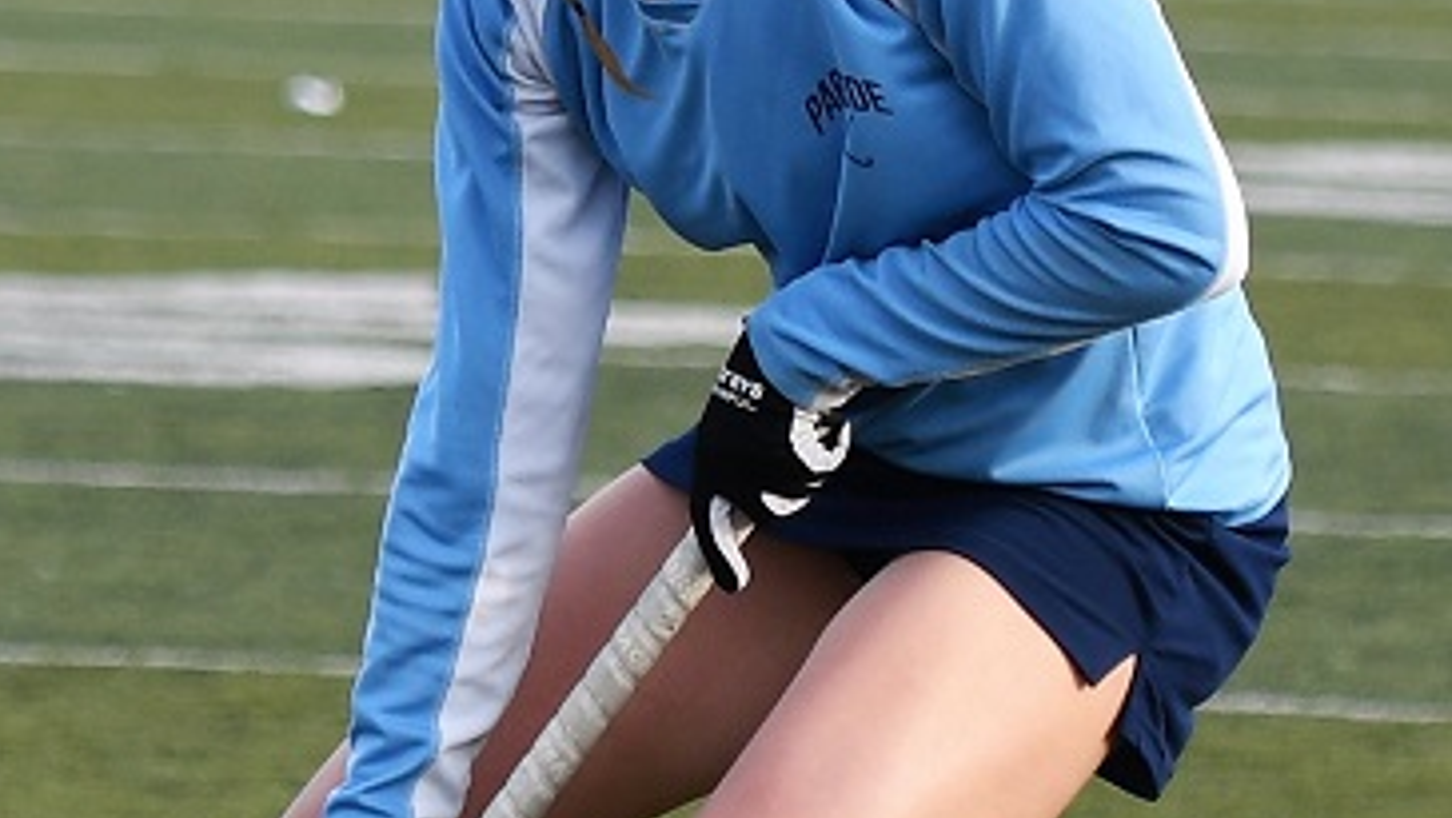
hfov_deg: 5.5
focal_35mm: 393
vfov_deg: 3.1
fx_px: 15135
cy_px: 686
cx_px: 1586
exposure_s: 1/1000
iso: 200
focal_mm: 90
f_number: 2.8
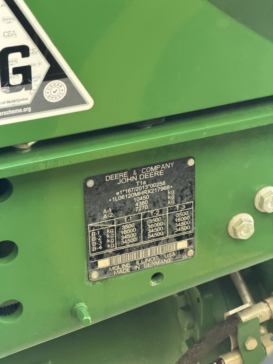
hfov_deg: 14.8
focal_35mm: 100
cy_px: 182
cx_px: 136
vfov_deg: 19.6
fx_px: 1052
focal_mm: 16.89
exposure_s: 1/77
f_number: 2.8
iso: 640
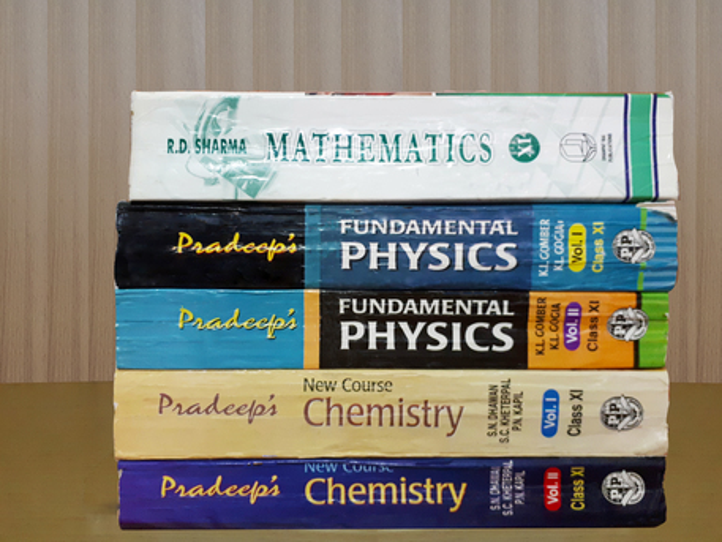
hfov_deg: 65.3
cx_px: 361
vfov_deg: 51.4
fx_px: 563
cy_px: 271
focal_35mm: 27
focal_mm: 3.6
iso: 500
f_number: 1.9
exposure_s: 1/17
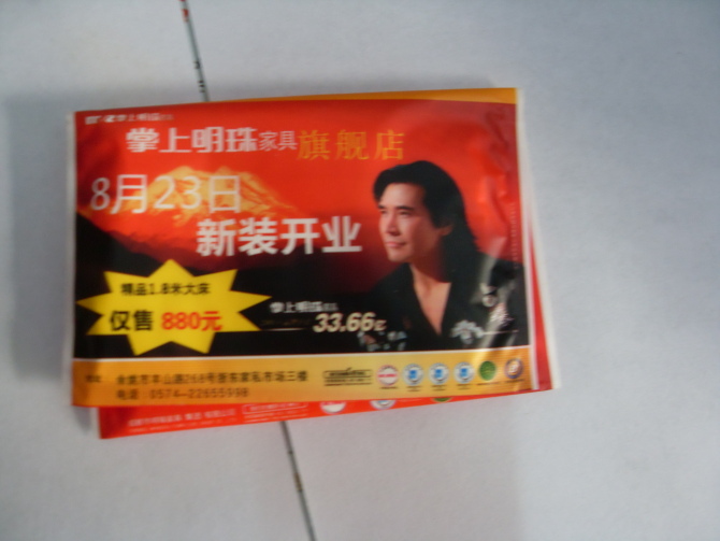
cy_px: 270
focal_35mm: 37
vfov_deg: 38.7
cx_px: 360
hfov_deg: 50.1
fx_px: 770
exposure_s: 1/20
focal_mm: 6.3
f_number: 2.8
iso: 200
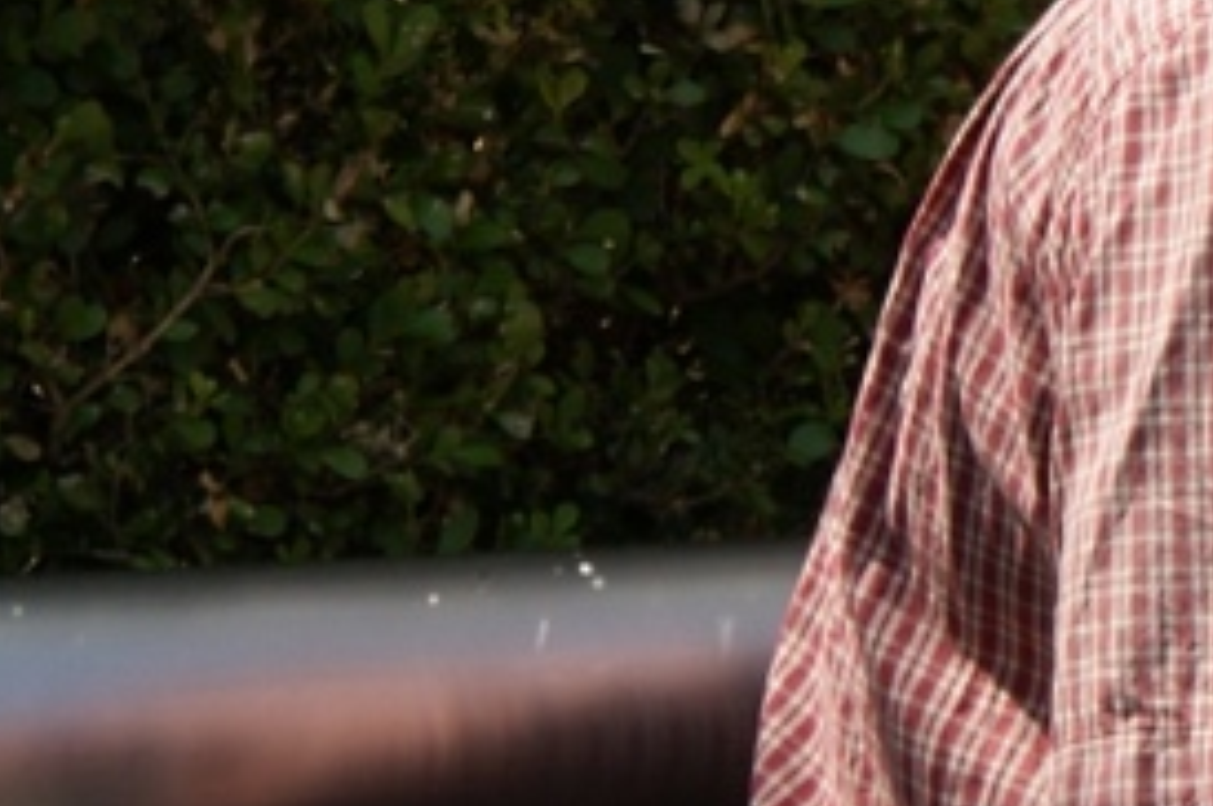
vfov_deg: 2.2
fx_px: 20664
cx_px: 2599
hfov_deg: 3.3
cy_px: 1205
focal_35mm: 614
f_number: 8
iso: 100
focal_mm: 70
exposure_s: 1/250
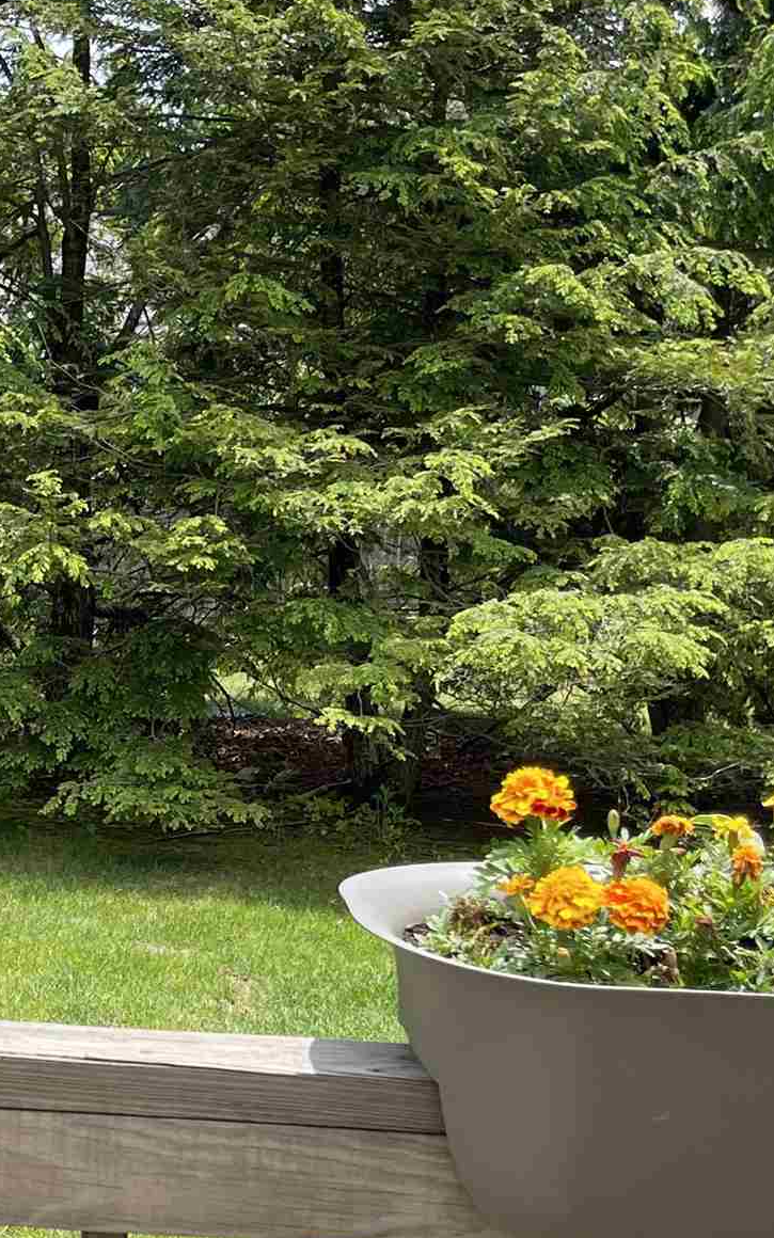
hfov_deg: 16.8
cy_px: 752
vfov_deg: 28.1
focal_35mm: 73
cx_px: -244
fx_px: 2464
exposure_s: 1/1212
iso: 32
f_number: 1.6
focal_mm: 5.1
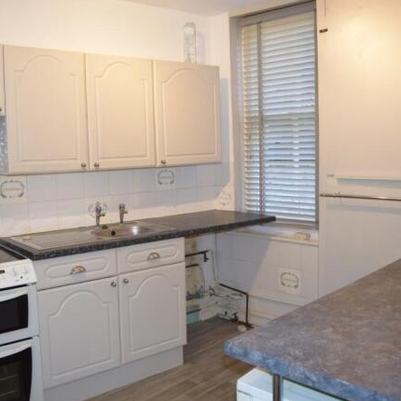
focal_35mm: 35
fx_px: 459
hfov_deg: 47.1
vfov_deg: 47.2
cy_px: 199
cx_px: 169
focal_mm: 18
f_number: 4
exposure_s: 1/40
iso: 400
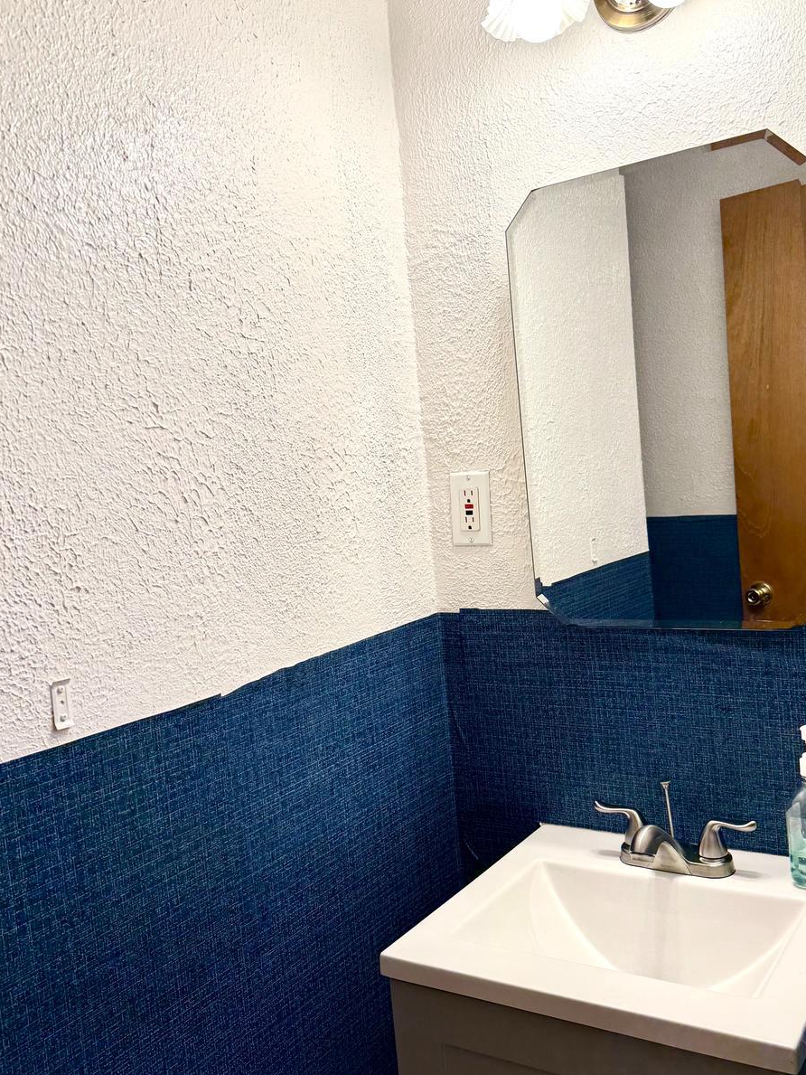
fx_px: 962
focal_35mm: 31
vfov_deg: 58.3
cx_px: 445
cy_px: 551
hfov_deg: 45.4
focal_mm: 6.76
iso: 50
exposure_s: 1/120
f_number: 1.78
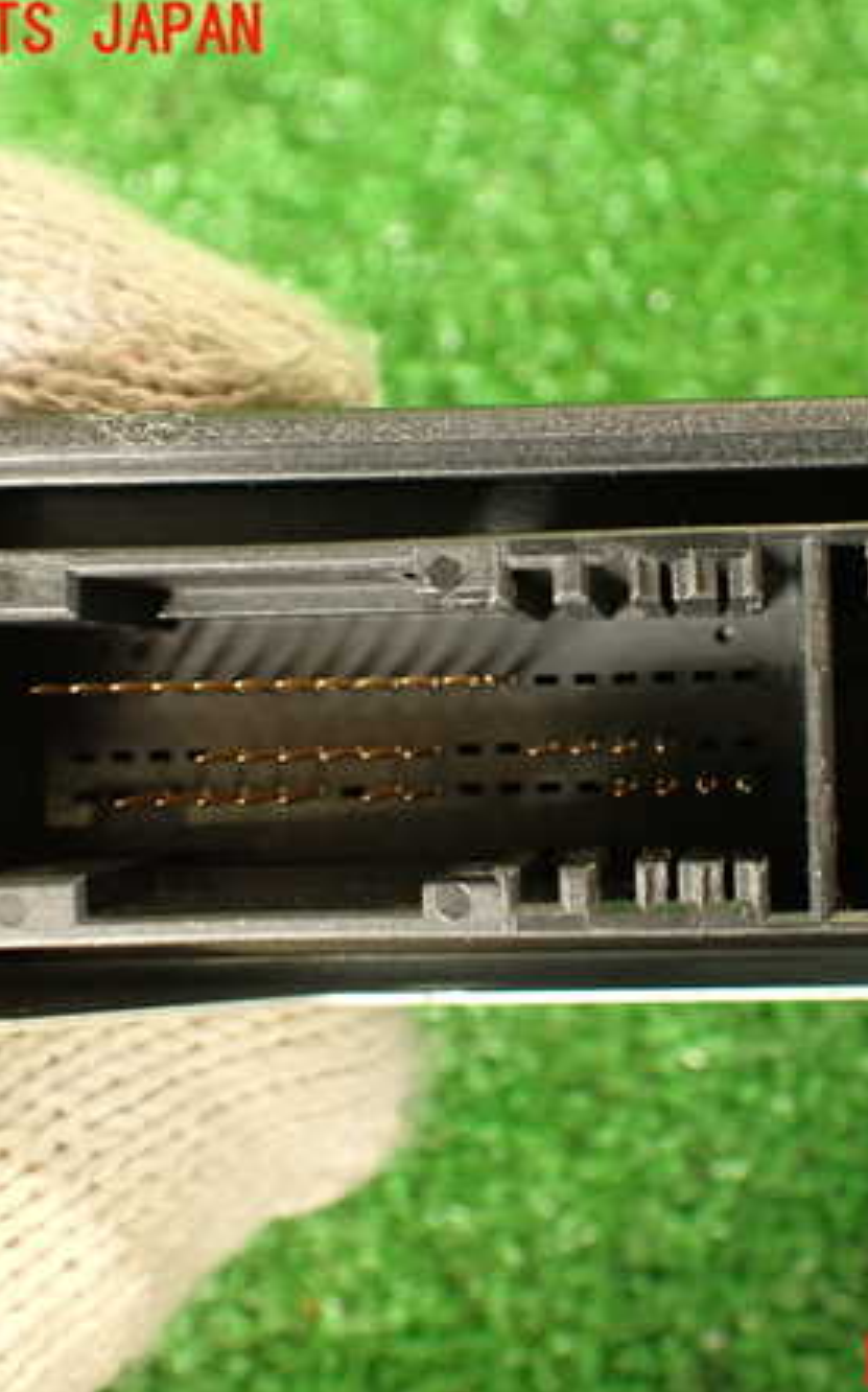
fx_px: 1630
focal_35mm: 43
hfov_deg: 29.4
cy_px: 699
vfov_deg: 46.2
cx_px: 633
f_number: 2.3
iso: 320
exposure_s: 1/30
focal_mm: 5.4
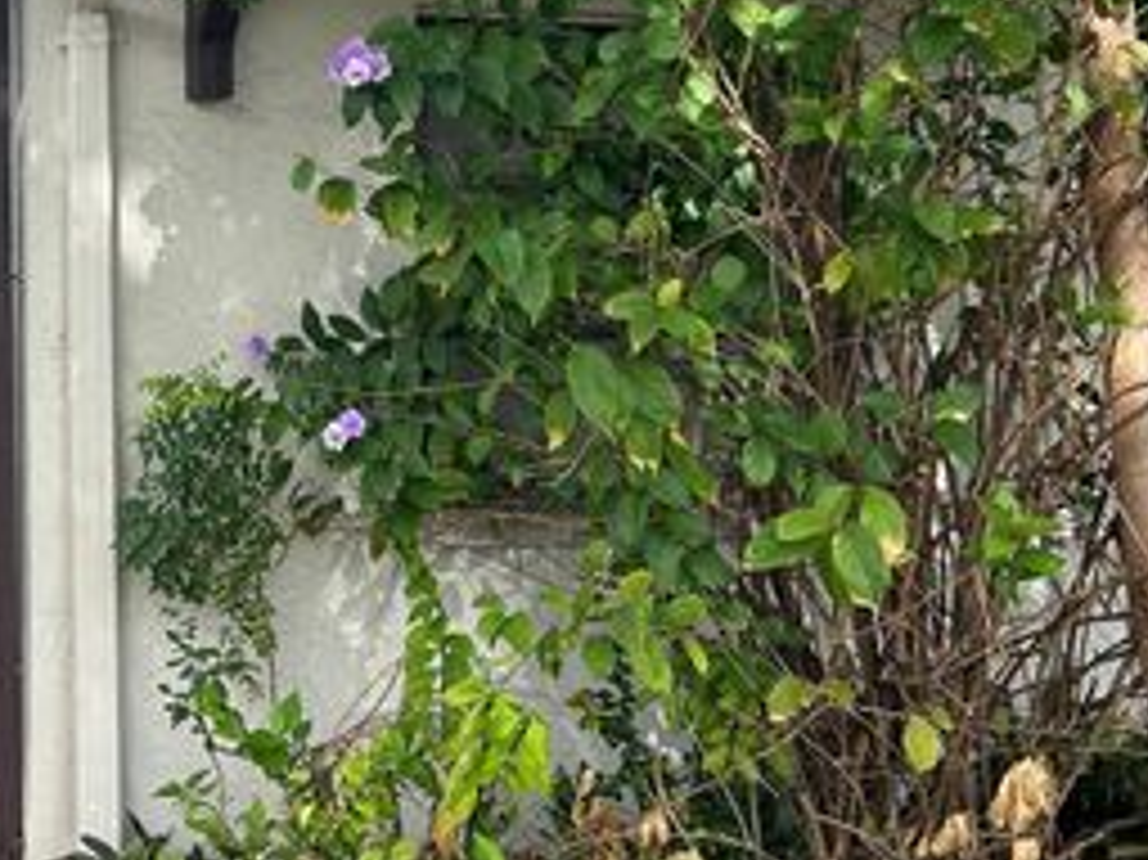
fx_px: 1691
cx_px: 45
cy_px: 133
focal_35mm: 51
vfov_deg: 27.8
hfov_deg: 34.6
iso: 50
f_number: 1.5
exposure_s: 1/1295
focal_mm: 5.7
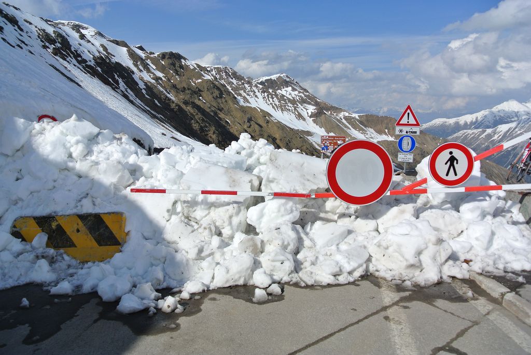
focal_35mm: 27
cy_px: 178
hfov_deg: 67.3
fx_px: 399
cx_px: 266
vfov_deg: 48.0
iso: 100
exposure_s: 1/1250
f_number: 5
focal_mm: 10
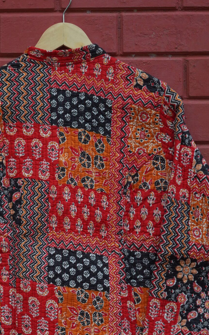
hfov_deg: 13.7
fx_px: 866
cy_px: 213
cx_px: 63
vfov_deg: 21.8
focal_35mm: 95
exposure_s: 1/160
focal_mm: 50
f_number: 9
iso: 640
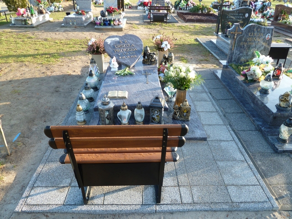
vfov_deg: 54.9
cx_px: 146
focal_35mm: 25
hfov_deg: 69.4
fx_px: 211
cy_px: 110
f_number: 3.3
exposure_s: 1/80
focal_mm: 4.1
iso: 80
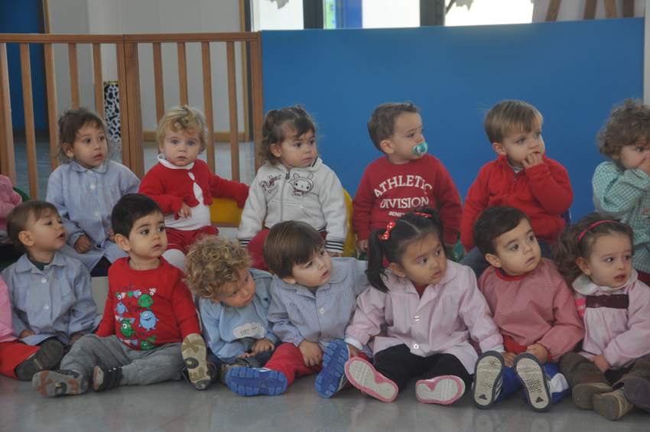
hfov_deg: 21.9
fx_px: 1678
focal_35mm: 93
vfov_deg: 14.7
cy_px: 216
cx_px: 325
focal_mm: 62
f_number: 5.3
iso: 500
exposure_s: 1/60
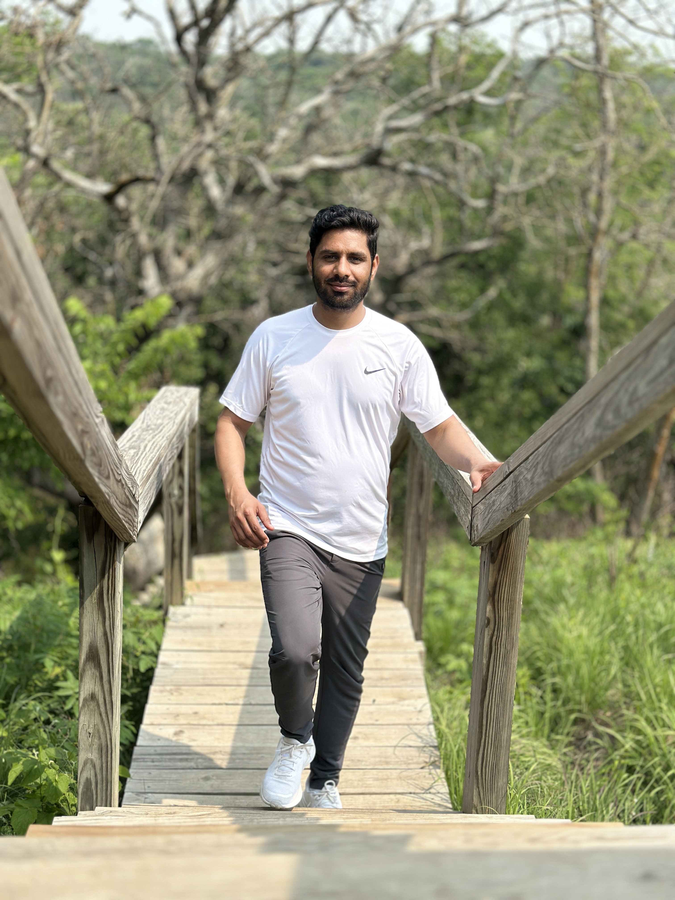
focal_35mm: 48
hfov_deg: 30.3
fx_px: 1248
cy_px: 450
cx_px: 338
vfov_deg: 39.7
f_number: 1.78
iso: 100
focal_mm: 6.86
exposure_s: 1/4016
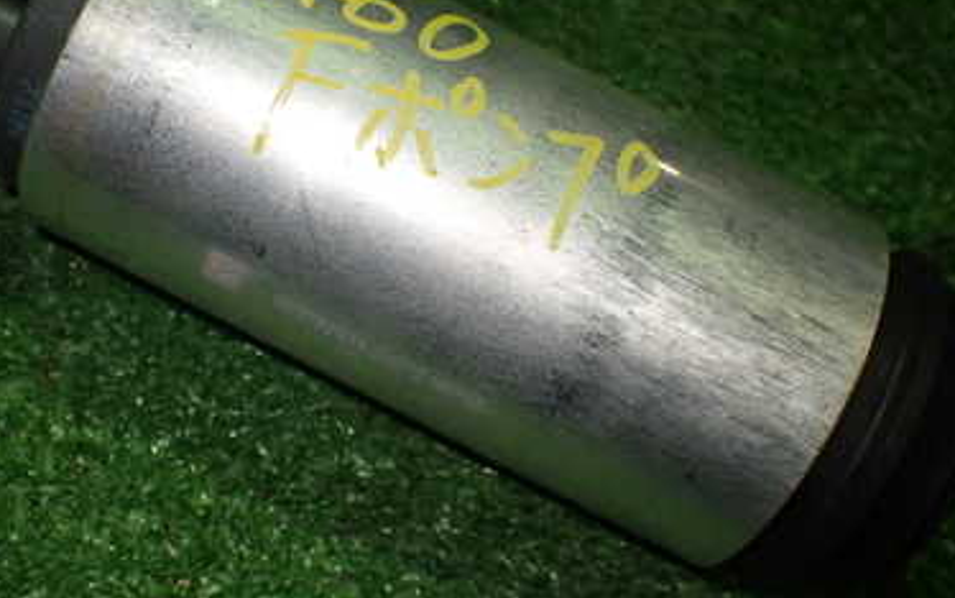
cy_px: 235
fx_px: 1328
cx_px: 426
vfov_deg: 25.3
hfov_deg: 39.5
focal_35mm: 51
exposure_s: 1/125
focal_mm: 5.4
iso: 320
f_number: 2.3
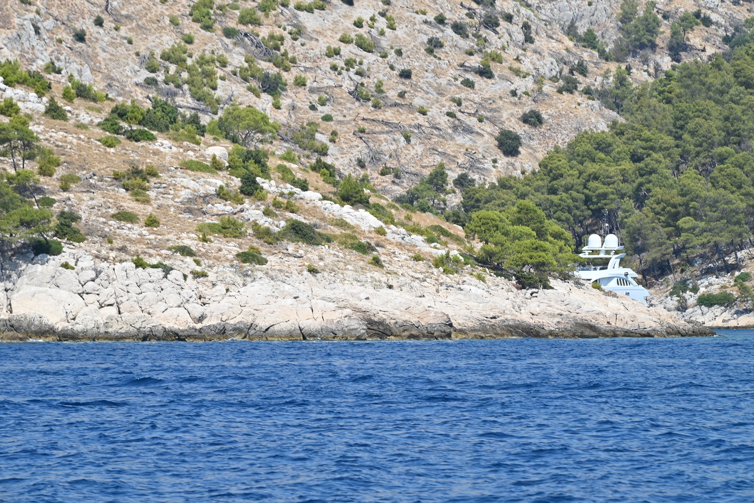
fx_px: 6285
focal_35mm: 300
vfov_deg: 4.6
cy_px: 252
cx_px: 377
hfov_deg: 6.9
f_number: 16
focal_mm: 300
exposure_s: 1/320
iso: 360
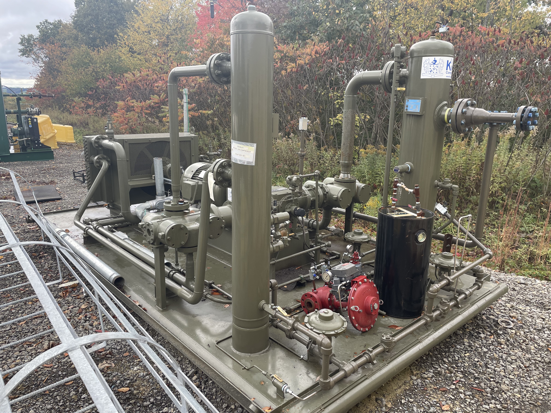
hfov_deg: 67.3
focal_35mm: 26
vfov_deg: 53.1
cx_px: 276
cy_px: 206
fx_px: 414
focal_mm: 4.2
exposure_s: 1/303
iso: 32
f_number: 1.6
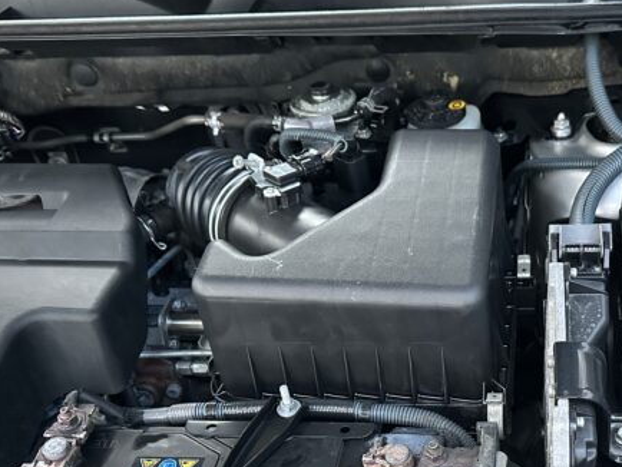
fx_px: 791
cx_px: 429
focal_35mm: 44
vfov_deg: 32.2
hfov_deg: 42.2
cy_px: 362
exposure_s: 1/37
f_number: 1.78
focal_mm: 6.86
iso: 1000
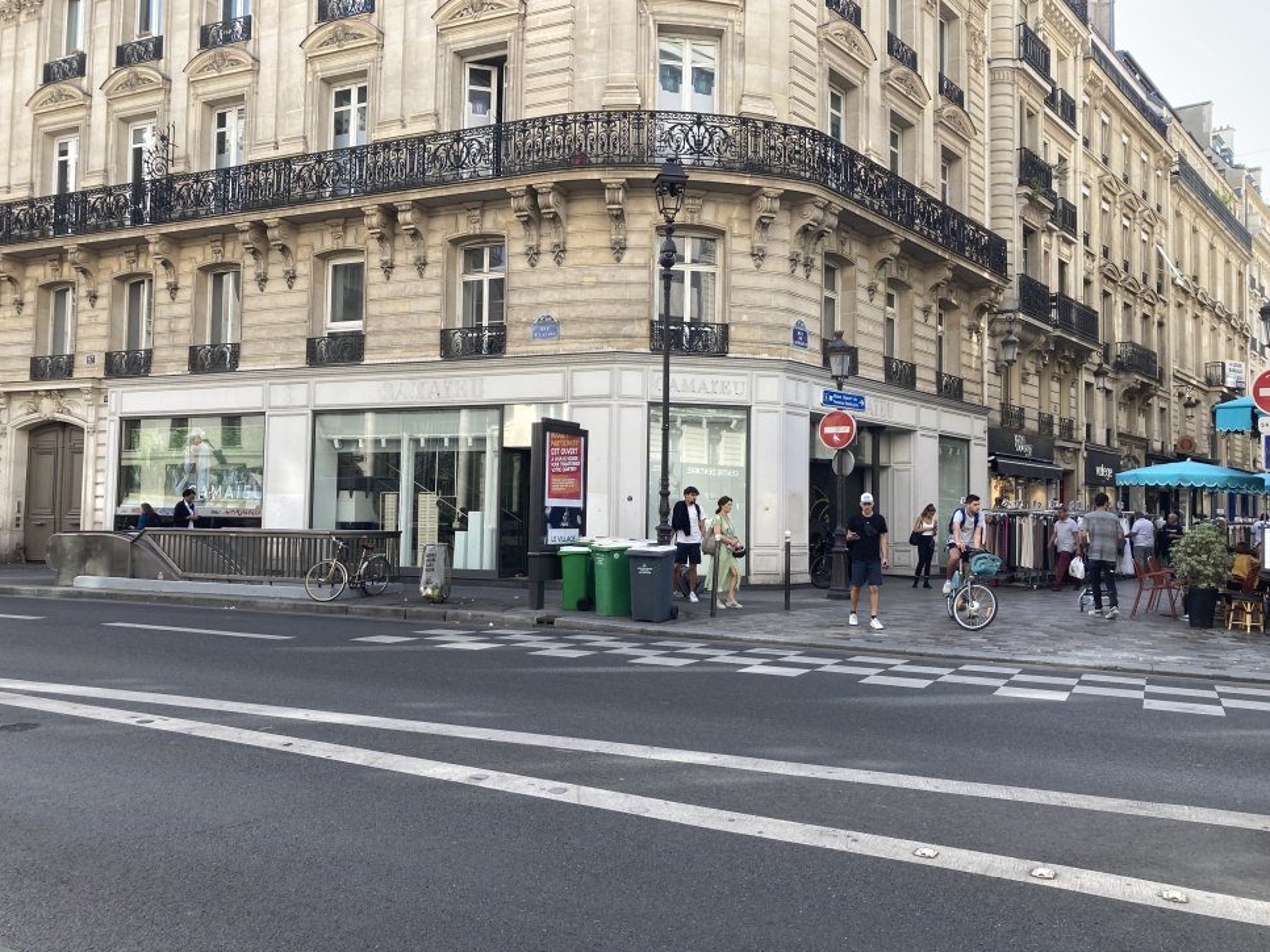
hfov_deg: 61.7
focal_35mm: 29
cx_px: 644
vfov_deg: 48.2
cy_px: 473
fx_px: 1064
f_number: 1.8
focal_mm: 3.99
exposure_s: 1/345
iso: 20
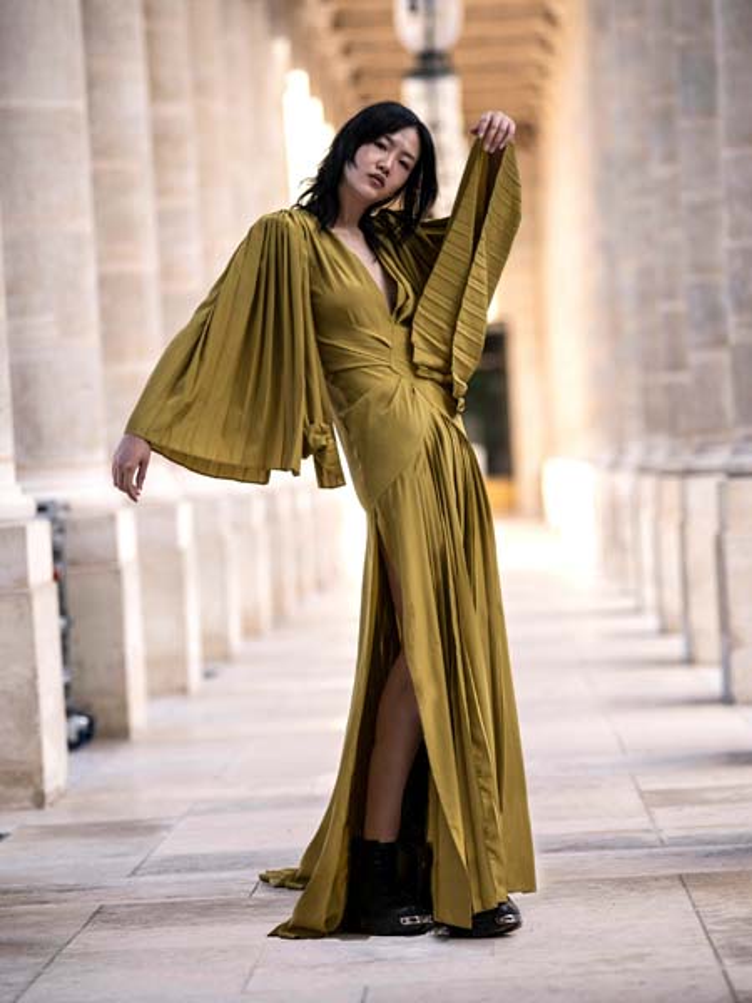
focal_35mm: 157
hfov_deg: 9.5
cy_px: 502
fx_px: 4548
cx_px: 376
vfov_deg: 12.6
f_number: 4
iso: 200
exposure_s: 1/250
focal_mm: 200
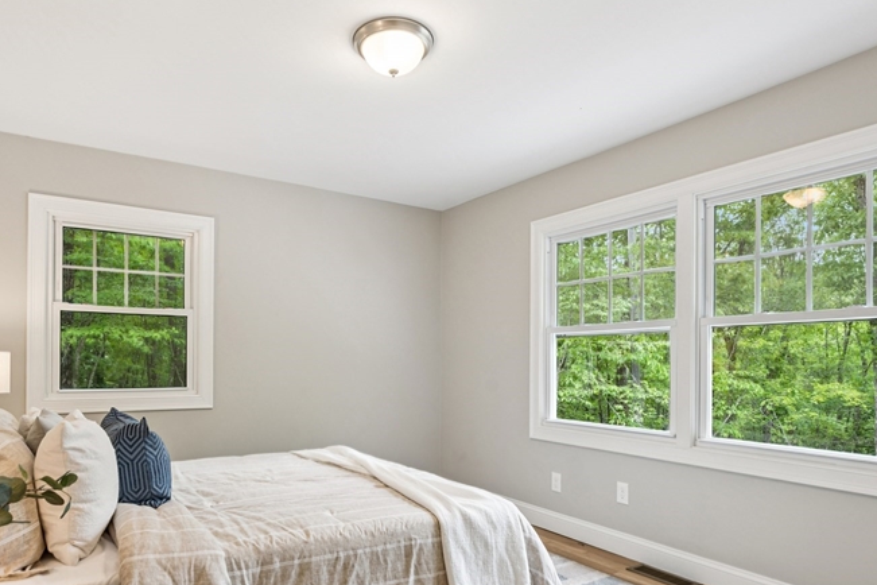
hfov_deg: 78.4
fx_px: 536
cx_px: 399
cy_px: 358
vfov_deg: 56.7
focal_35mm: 22
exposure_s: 1/6
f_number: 8
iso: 100
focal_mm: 14
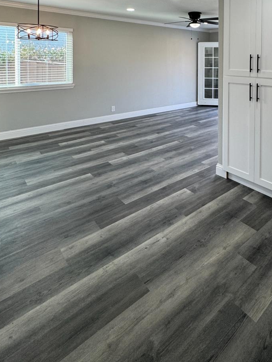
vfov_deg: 66.2
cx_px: 199
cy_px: 66
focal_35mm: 23
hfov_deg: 56.4
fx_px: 241
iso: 125
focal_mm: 2.22
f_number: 2.2
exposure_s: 1/120
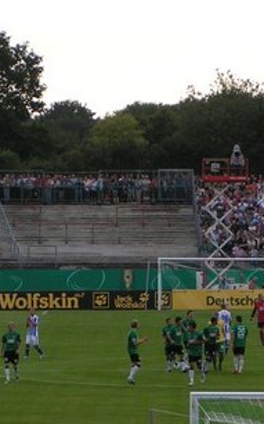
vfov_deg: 8.1
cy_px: 247
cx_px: 147
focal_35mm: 260
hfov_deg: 5.0
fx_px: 2996
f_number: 4.5
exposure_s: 1/200
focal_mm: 19.1
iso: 50
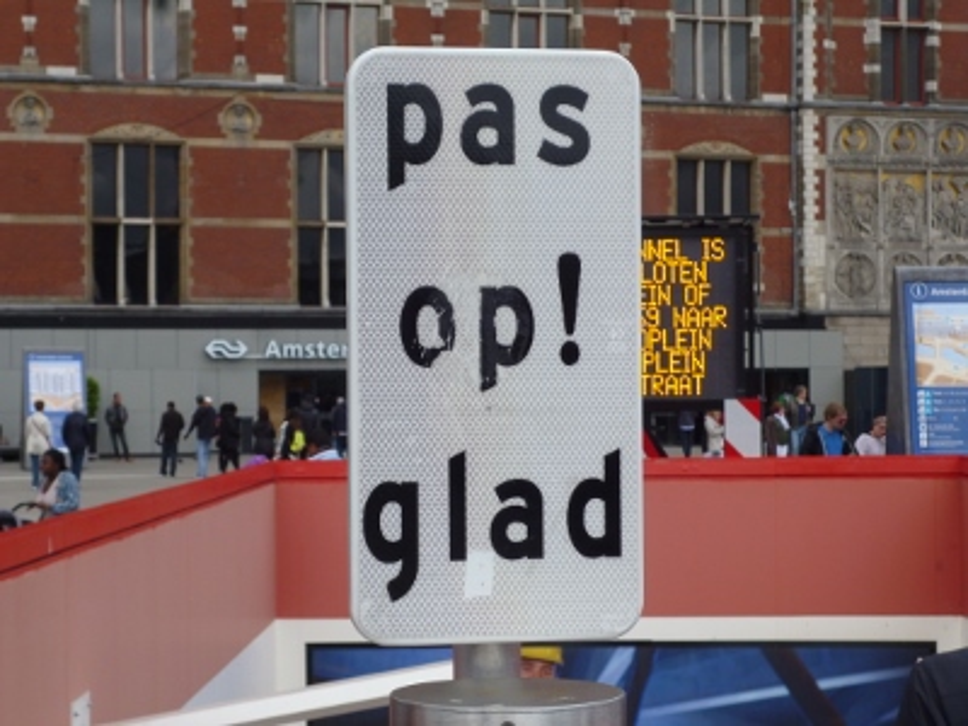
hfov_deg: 22.5
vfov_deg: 17.0
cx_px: 484
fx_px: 2433
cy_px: 363
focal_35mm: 87
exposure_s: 1/250
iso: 100
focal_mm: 15.5
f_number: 5.8
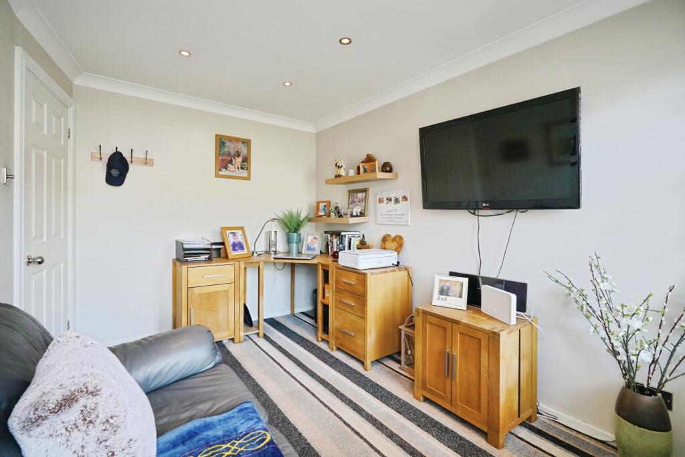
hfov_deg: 96.7
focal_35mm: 16
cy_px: 228
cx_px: 342
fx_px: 304
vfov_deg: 73.8
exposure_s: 1/80
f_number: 7.1
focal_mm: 16
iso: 2000
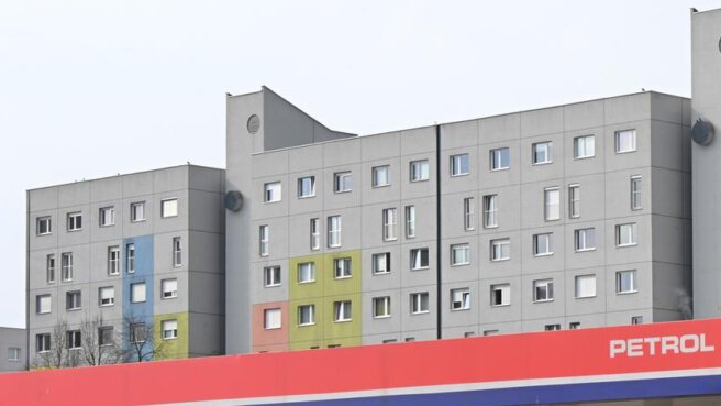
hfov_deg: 13.8
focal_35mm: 155
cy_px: 441
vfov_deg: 7.8
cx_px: 632
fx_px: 2963
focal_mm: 77
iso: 80
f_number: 22
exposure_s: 1/20
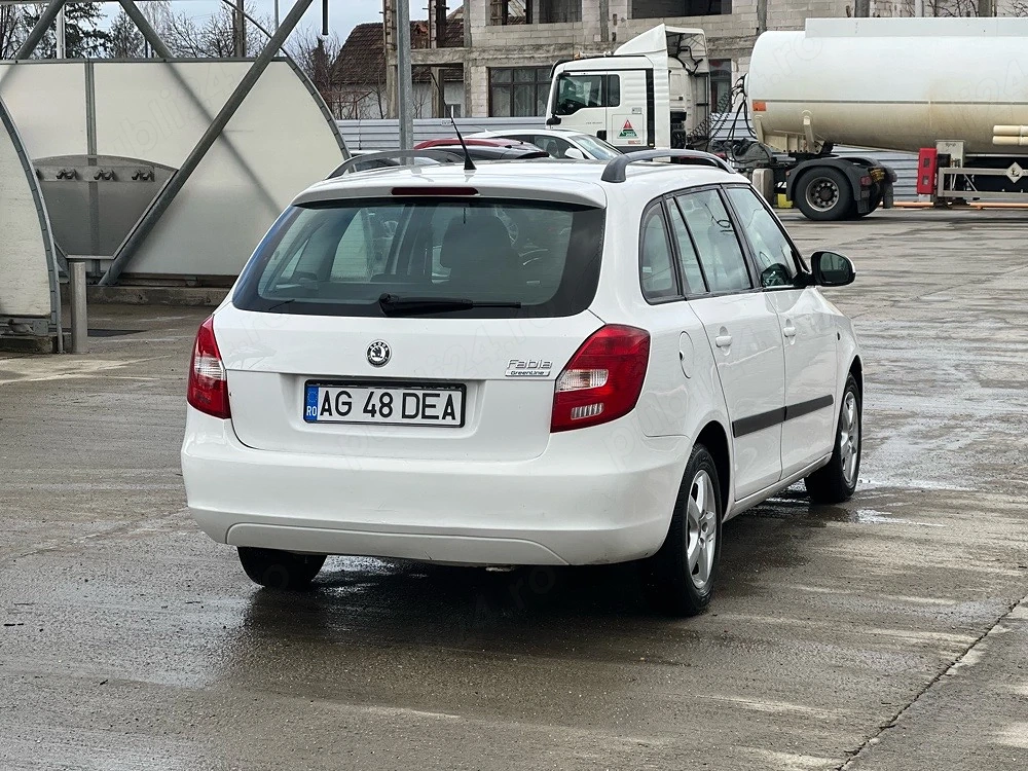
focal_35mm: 77
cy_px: 386
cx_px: 514
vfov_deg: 19.1
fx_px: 2287
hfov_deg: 25.3
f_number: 2.8
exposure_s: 1/121
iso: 25
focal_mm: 9
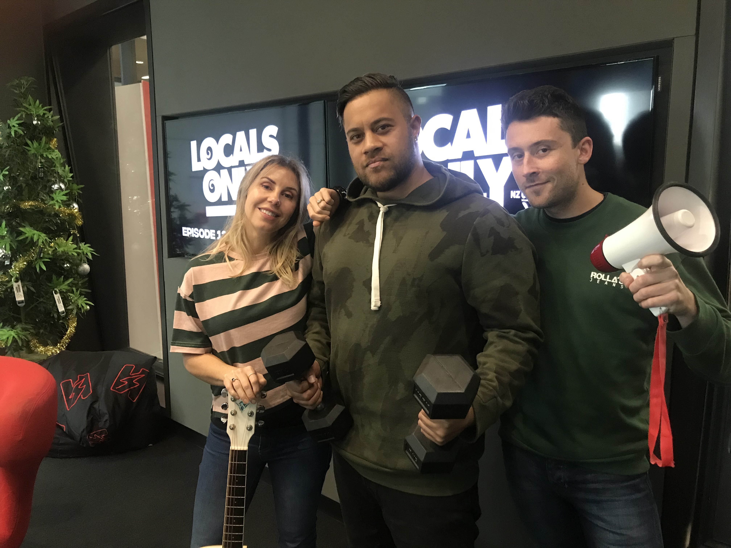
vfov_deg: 49.7
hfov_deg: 63.4
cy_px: 274
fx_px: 591
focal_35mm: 28
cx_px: 366
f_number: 1.8
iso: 100
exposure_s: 1/17
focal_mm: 3.99
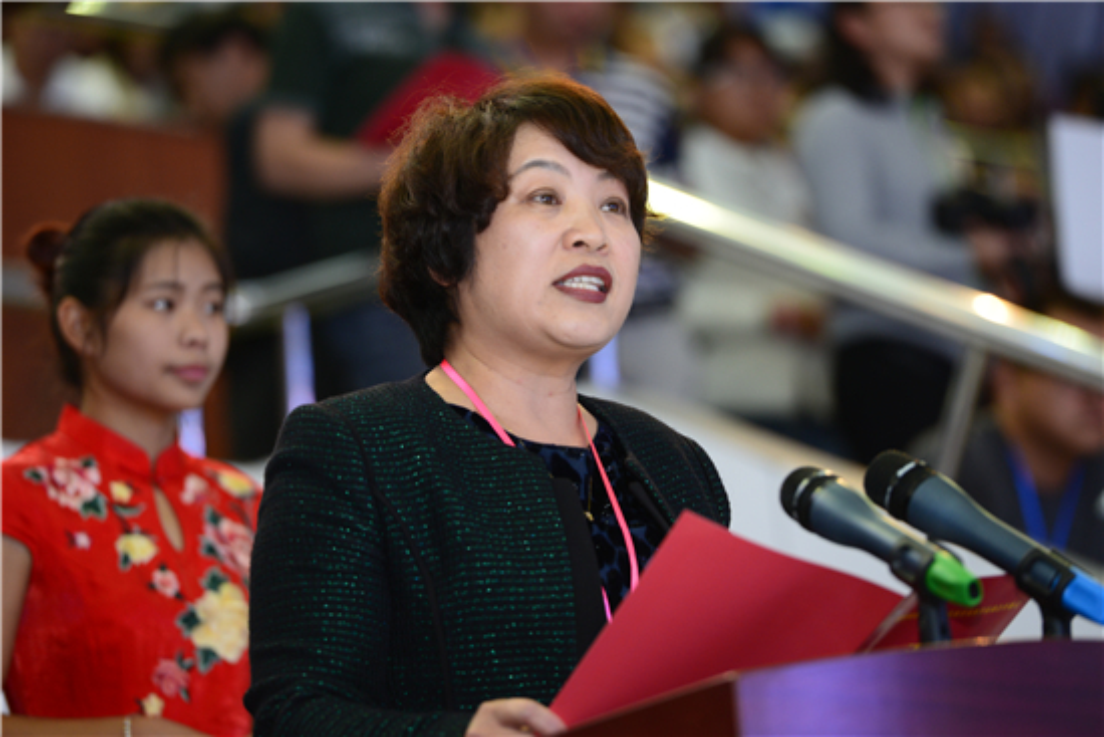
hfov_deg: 10.3
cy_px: 368
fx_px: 6135
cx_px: 552
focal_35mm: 200
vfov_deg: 6.9
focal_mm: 200
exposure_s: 1/80
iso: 640
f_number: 3.5
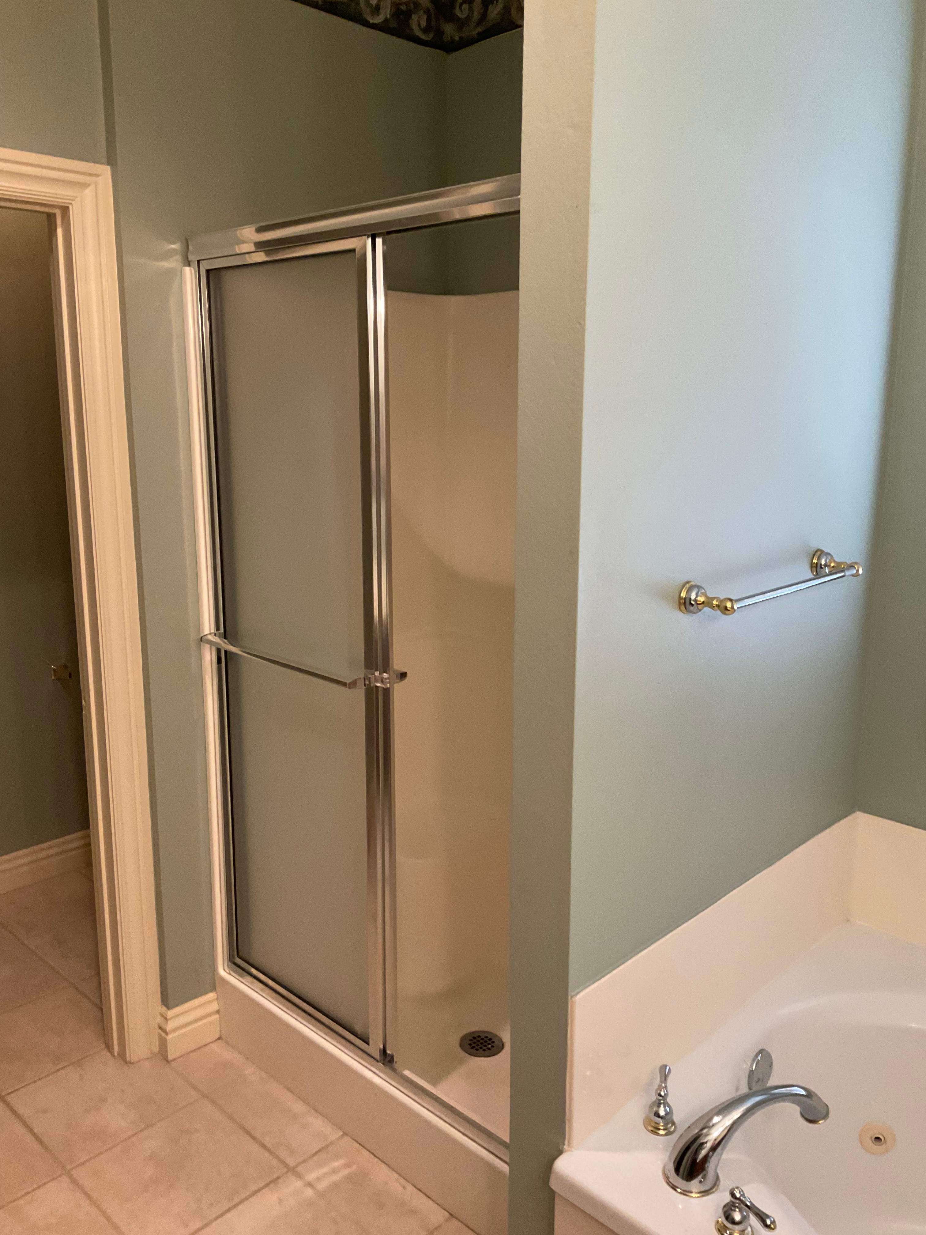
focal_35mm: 29
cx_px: 463
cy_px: 618
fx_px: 1034
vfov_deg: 61.7
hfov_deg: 48.2
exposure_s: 1/60
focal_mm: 3
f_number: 1.8
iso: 160
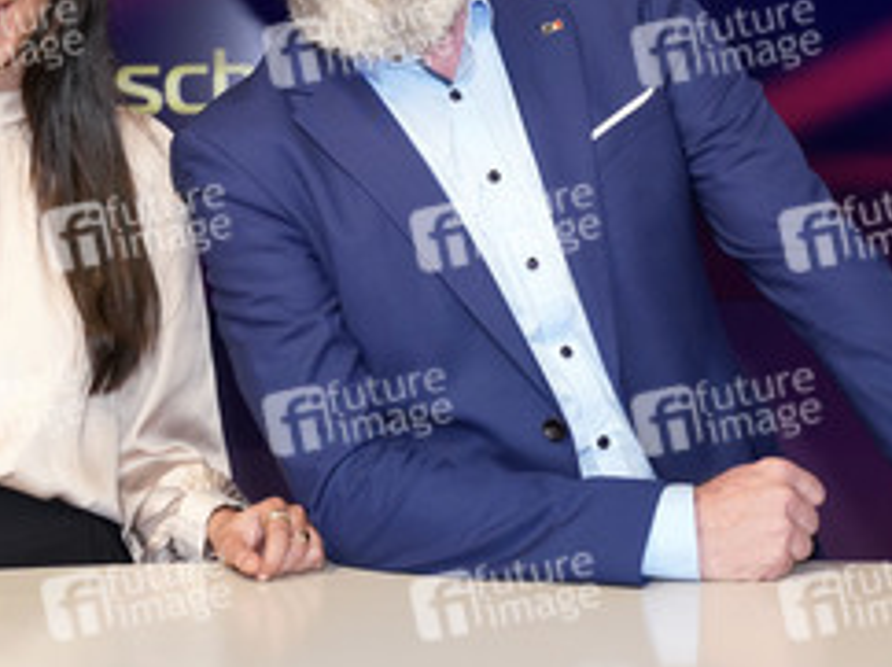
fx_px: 1982
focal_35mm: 77
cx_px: 407
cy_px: 136
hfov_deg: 25.4
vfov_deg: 18.9
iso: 2000
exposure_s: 1/160
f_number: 5
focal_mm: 43
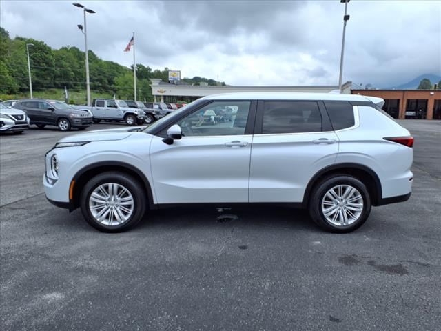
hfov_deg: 65.3
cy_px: 166
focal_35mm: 27
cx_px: 220
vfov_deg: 51.4
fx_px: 344
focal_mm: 3.58
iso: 40
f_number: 1.9
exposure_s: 1/1111
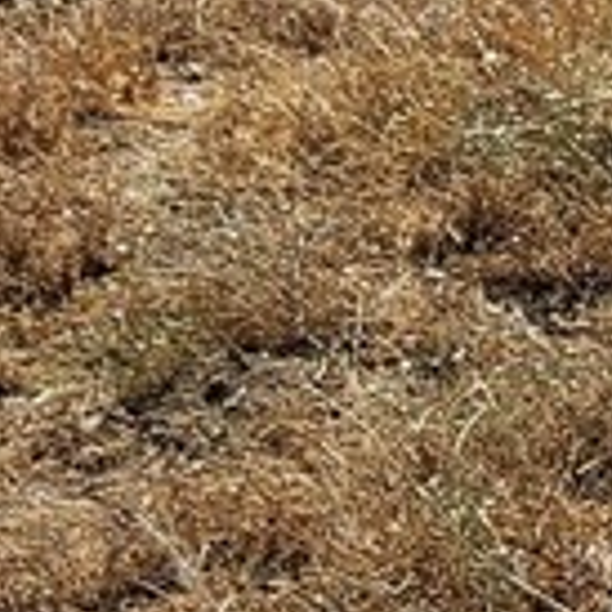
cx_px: 1409
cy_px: -36
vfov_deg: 11.4
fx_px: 3040
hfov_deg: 10.2
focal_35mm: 152
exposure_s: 1/5000
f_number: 1.8
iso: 25
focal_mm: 5.4
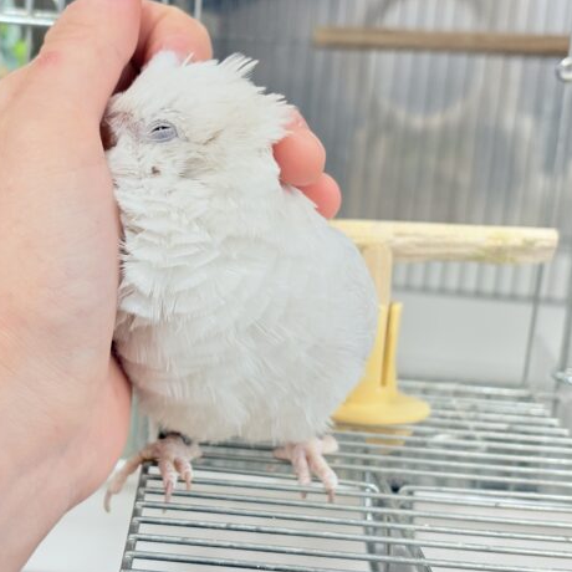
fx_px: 1196
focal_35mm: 64
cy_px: 277
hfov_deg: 26.7
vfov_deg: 26.9
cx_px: 187
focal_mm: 5.96
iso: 64
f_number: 1.6
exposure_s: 1/50
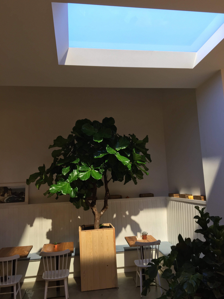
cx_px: 112
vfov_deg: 61.7
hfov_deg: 48.2
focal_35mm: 29
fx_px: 250
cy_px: 150
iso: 40
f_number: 2.2
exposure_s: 1/33
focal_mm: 4.15
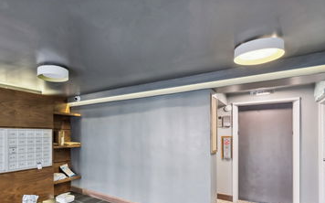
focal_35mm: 22
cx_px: 117
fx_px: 195
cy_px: 144
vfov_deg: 53.3
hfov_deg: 77.9
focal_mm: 16
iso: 250
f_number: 8
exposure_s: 1/8
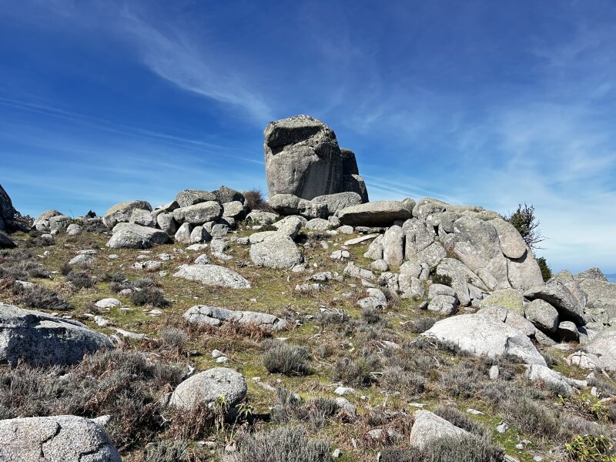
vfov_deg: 53.1
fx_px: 463
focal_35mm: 26
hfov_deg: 67.3
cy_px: 231
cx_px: 308
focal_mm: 5.7
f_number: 1.5
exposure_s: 1/1468
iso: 50
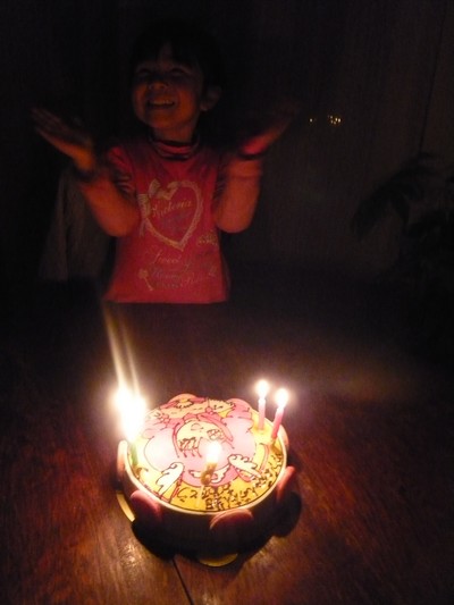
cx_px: 227
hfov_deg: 49.8
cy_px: 302
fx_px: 489
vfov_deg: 63.4
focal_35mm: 28
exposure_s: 1/15
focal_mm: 4.6
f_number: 2.8
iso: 800
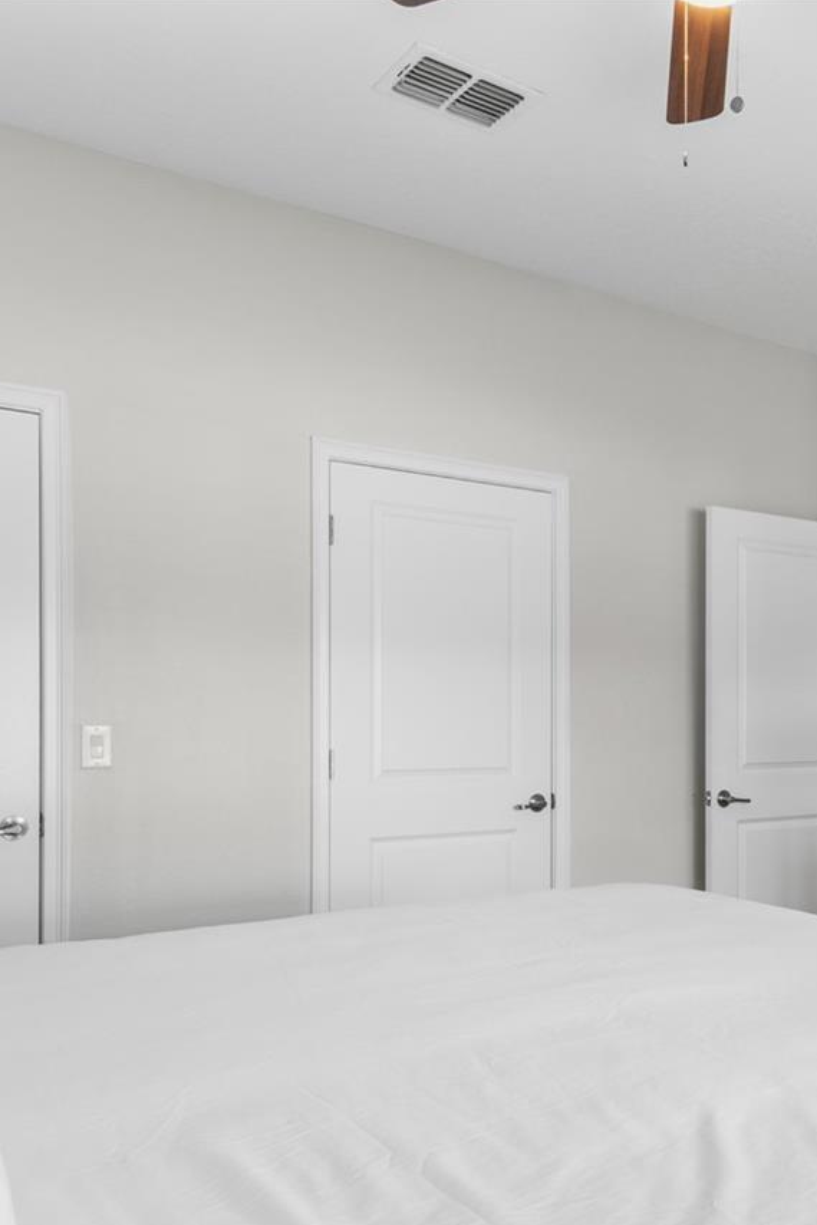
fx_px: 1053
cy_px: 760
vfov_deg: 59.7
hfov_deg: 40.1
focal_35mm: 31
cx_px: 689
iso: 100
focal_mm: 11
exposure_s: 1/1.25
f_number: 9
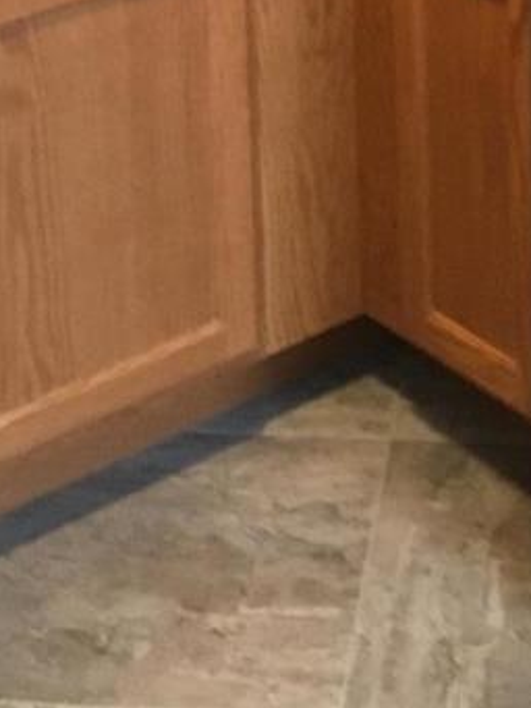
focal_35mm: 102
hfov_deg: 14.5
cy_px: -403
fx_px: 2085
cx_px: 384
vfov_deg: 17.1
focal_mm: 4.15
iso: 200
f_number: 2.2
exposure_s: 1/24
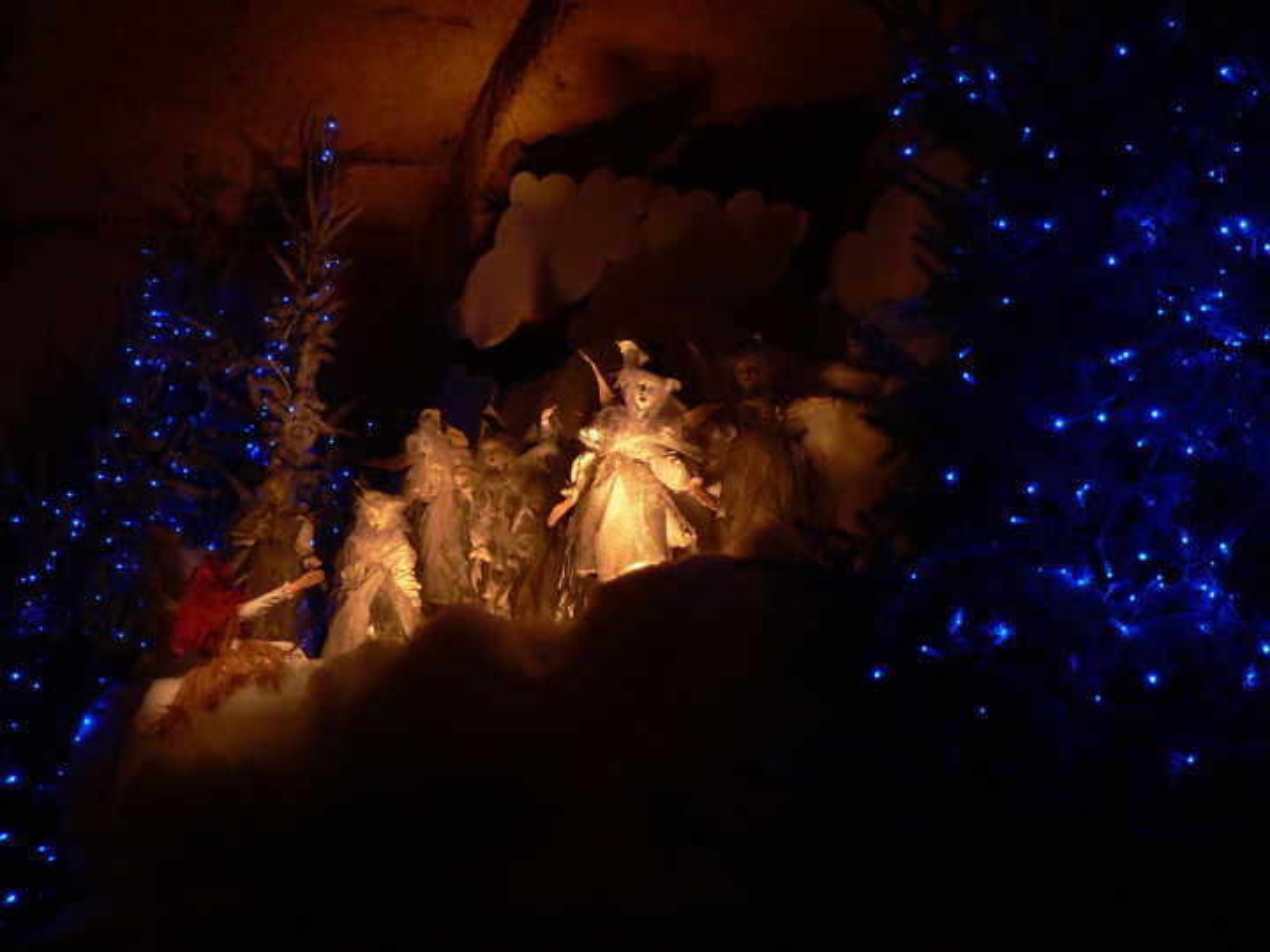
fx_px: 1321
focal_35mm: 36
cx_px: 635
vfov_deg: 39.7
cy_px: 476
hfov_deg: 51.4
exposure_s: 1/60
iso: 200
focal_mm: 6
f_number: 2.8
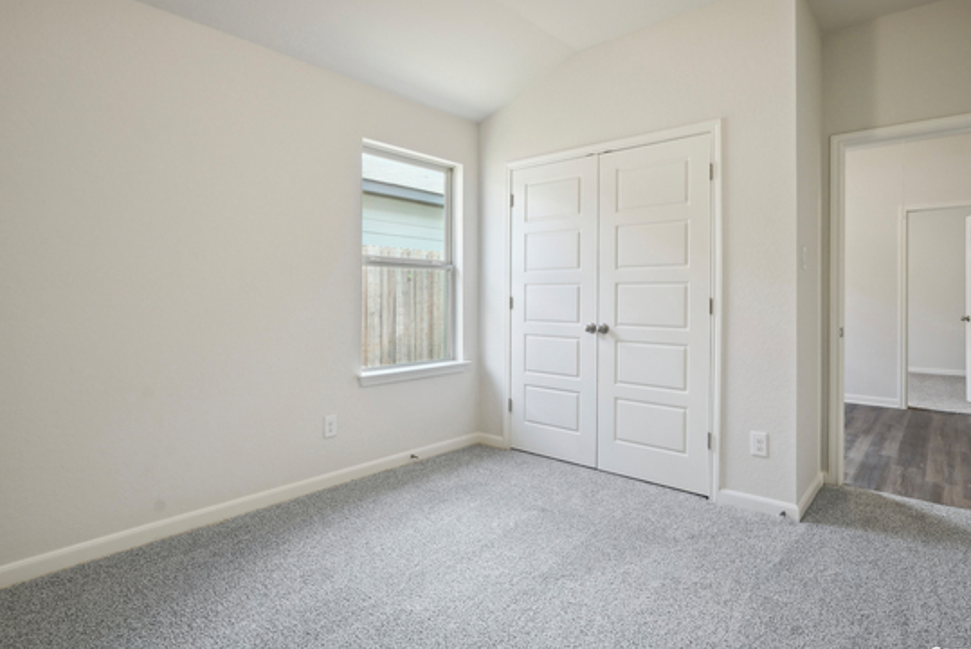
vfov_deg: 64.5
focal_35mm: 19
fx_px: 513
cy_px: 300
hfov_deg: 86.9
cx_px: 497
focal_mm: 16
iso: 320
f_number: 8
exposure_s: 1/30
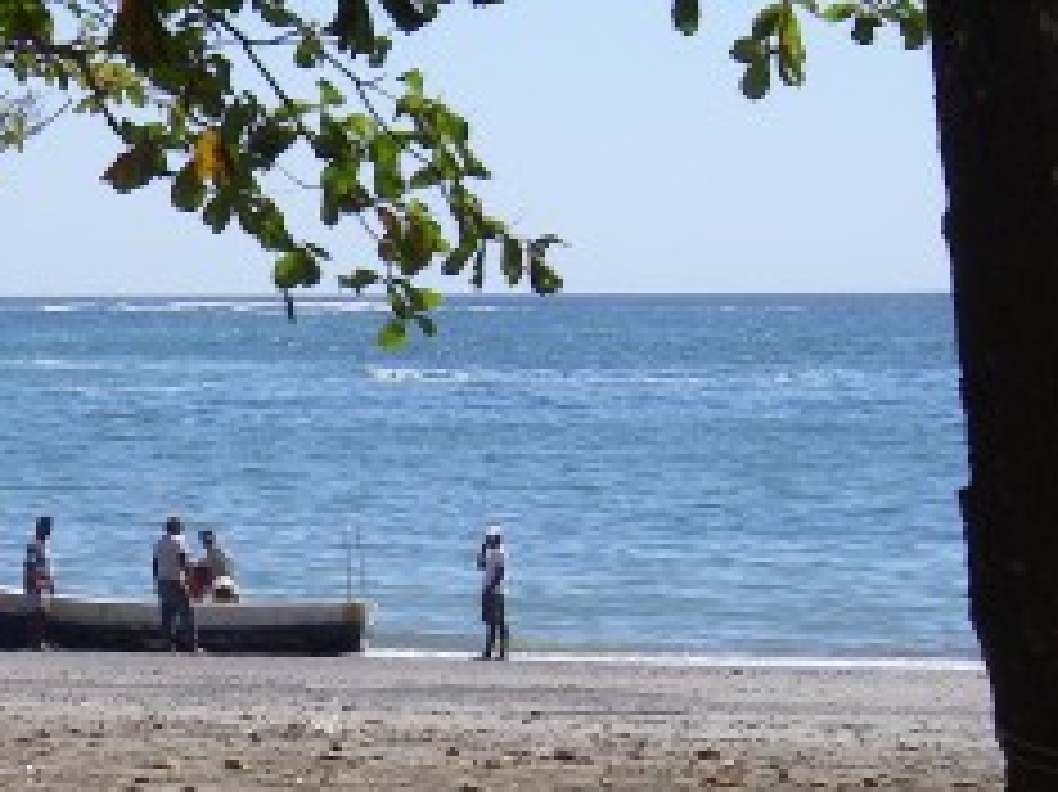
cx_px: -176
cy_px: 490
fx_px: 4918
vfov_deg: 9.2
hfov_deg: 12.0
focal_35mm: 161
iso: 64
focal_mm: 10.5
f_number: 7.4
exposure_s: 1/250
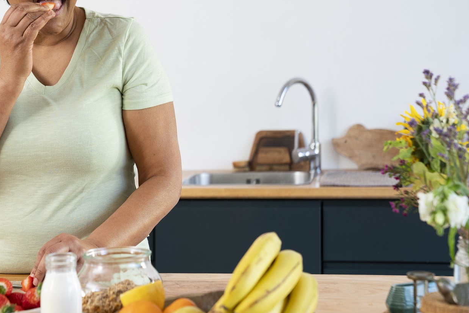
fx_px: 1120
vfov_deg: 15.9
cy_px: 118
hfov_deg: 23.4
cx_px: 105
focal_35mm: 86
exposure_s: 1/160
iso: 640
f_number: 3.5
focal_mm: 53
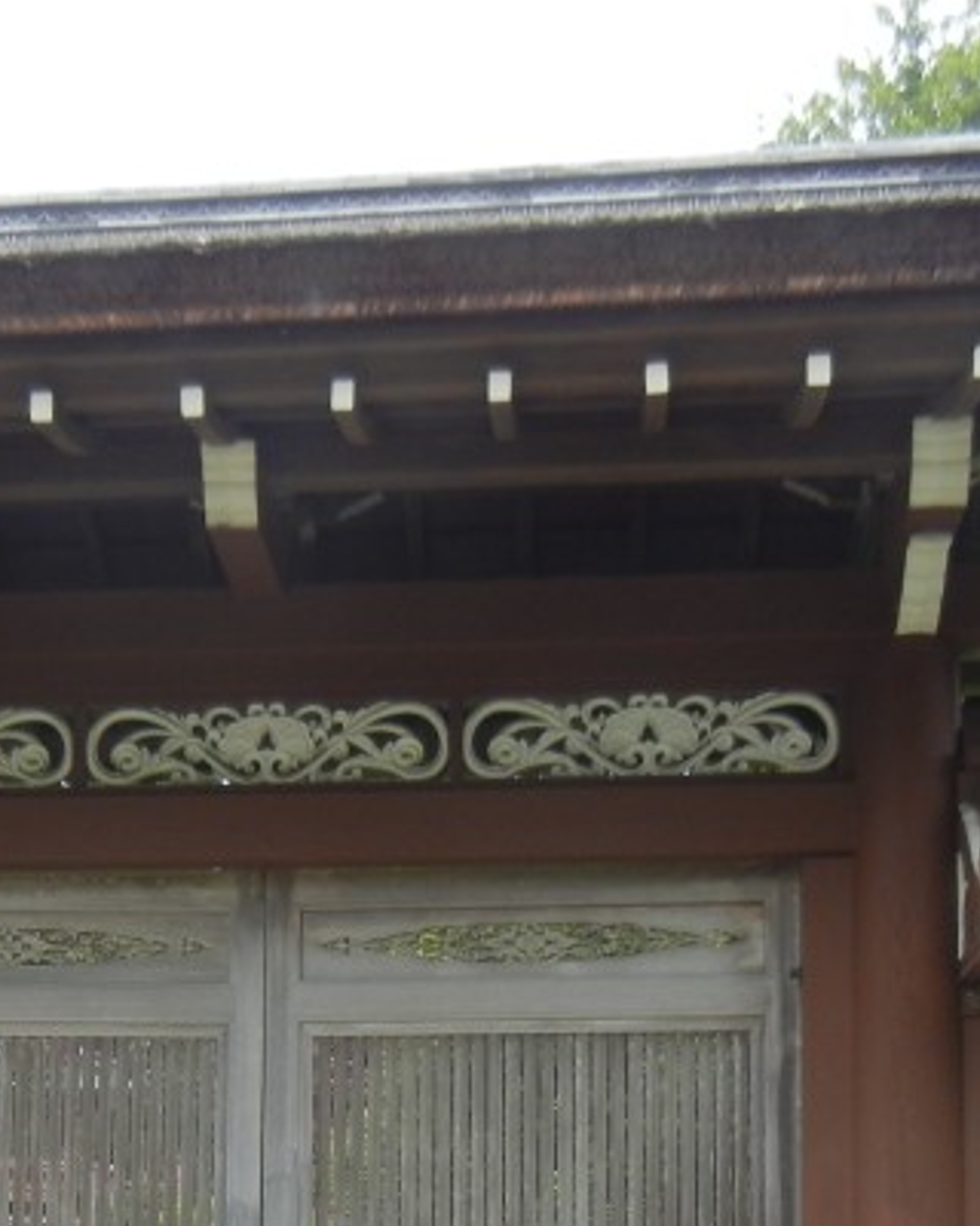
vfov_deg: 24.5
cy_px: 1168
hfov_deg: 20.2
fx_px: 2719
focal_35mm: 75
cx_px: 205
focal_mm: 5.4
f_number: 3.5
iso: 160
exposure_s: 1/402
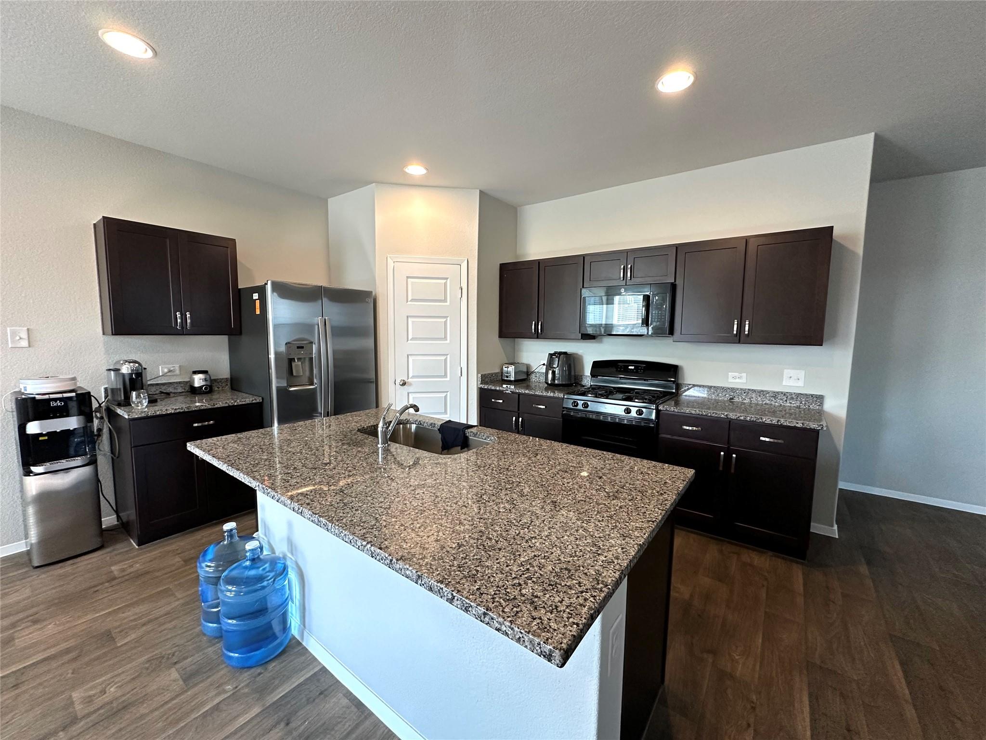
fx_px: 399
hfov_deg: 102.1
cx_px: 493
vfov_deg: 85.7
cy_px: 370
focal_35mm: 14
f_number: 2.2
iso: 250
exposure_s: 1/120
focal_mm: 2.22
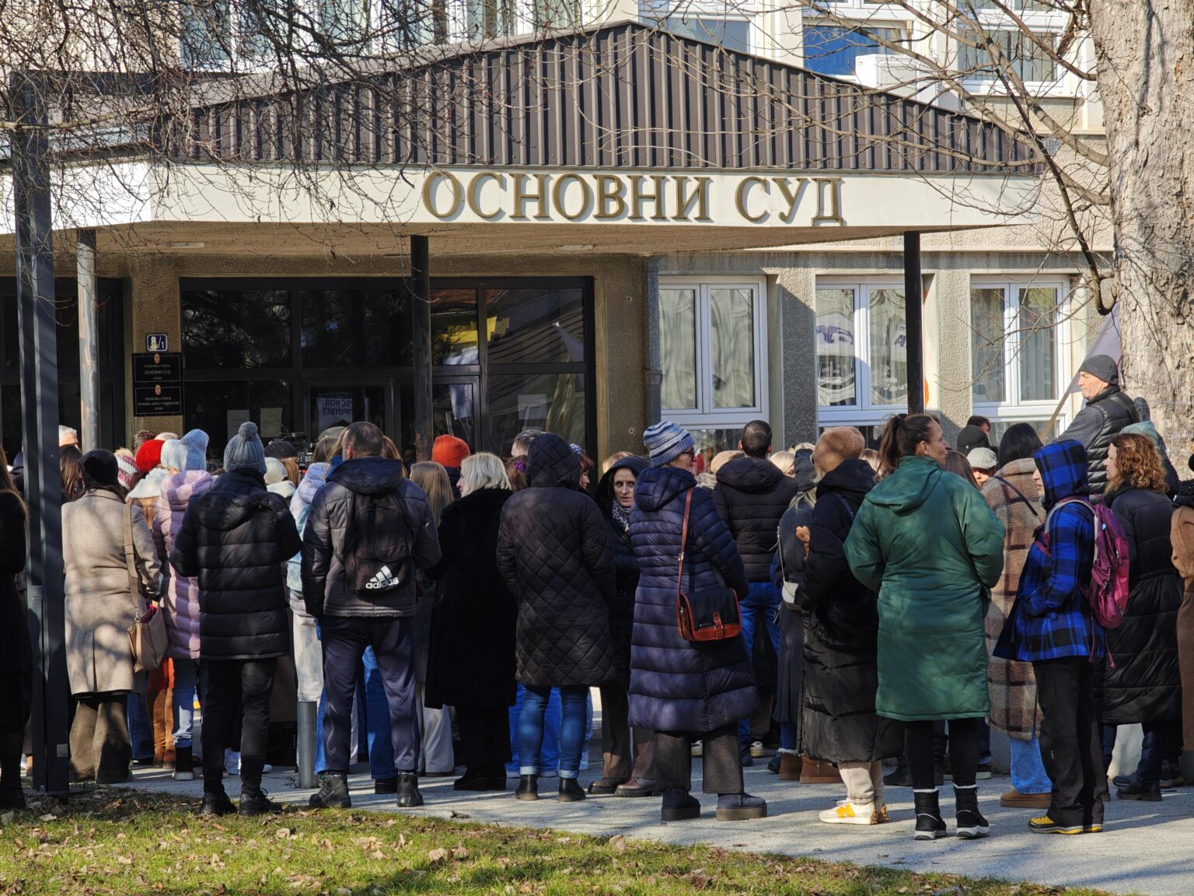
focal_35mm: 120
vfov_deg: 12.3
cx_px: 597
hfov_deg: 16.4
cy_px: 448
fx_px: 4139
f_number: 2.5
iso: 50
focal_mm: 19.4
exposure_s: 1/787
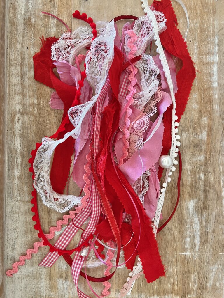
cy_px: 149
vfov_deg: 67.3
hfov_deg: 53.1
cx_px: 112
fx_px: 224
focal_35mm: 26
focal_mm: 5.7
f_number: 1.5
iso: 125
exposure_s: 1/88
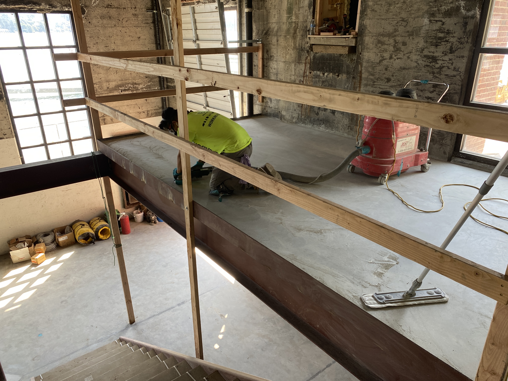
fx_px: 382
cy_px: 190
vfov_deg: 53.1
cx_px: 254
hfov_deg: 67.3
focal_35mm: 26
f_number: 1.8
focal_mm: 4.25
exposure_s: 1/122
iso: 80
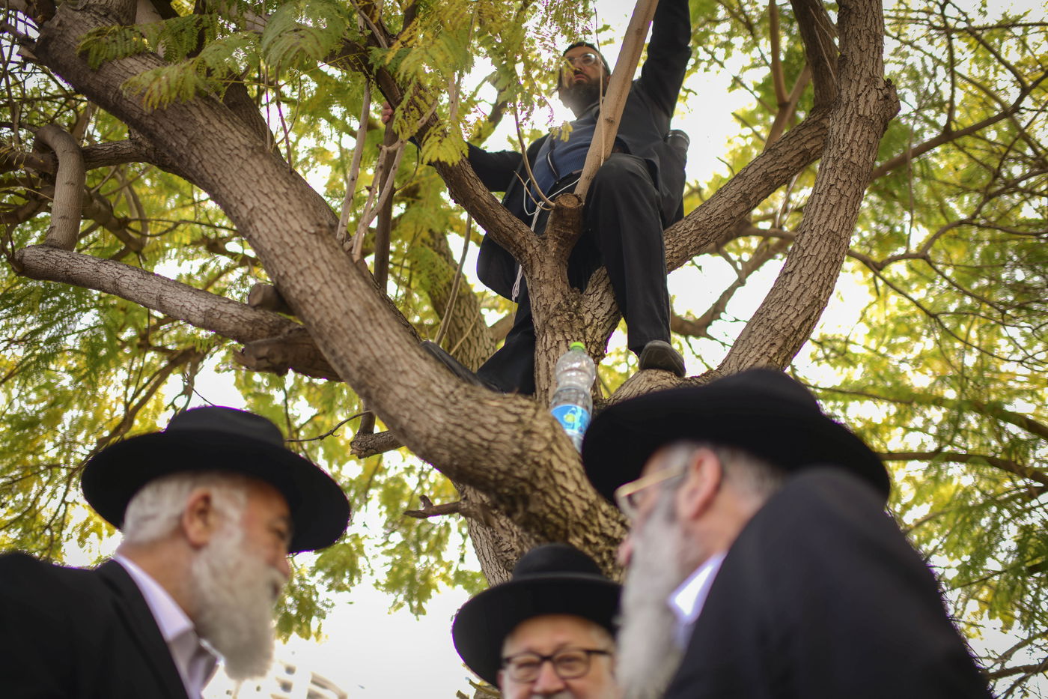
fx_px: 1019
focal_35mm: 35
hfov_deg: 54.4
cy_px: 350
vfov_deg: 37.8
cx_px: 524
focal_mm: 35
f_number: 1.4
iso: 31
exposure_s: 1/250
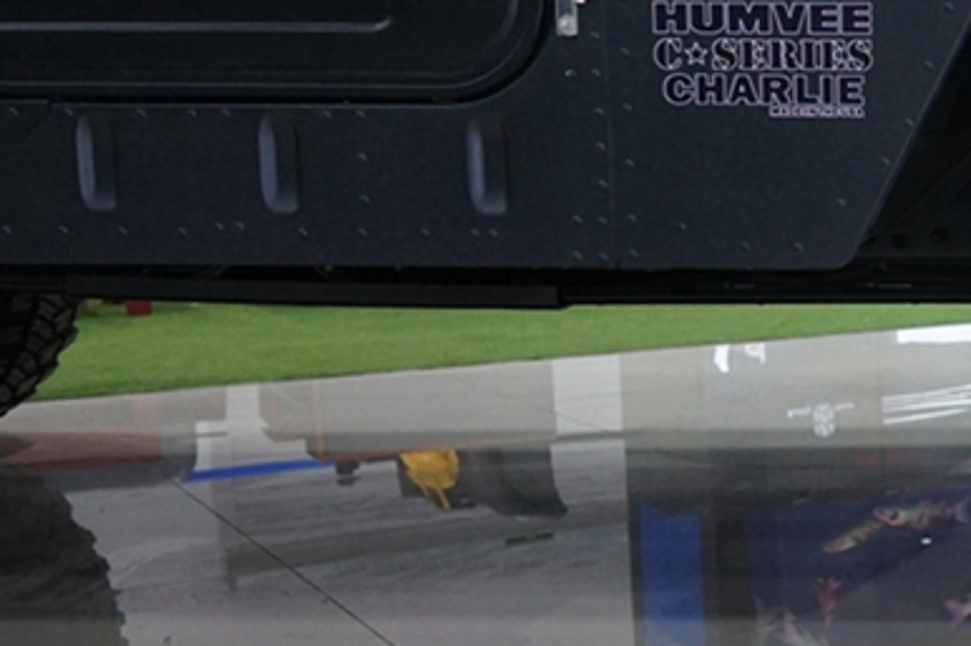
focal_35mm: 59
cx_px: 1041
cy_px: 111
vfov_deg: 22.6
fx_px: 1591
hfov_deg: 30.7
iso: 800
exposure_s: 1/60
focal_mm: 24
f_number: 4
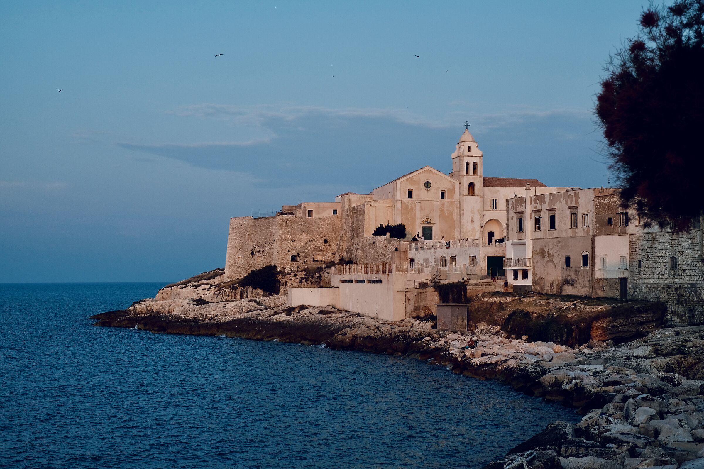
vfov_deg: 25.5
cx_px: 352
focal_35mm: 53
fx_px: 1036
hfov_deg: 37.5
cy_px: 234
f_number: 4
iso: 400
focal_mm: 35
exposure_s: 1/1600
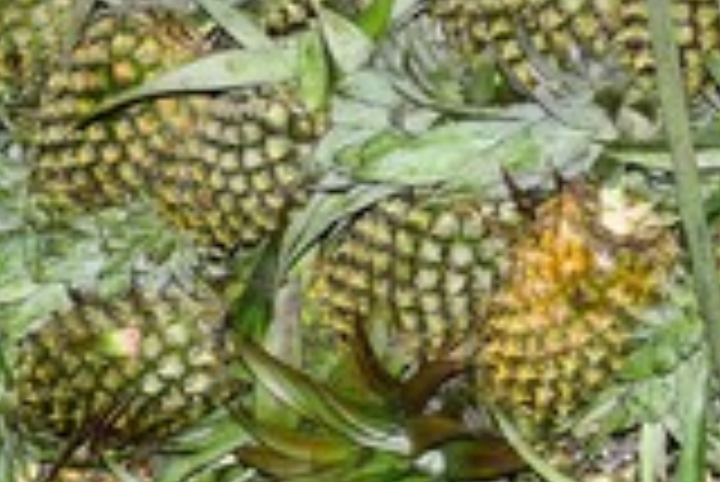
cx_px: 234
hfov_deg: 10.1
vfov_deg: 6.8
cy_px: 203
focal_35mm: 203
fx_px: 4064
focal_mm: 50
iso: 1250
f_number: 5.6
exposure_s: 1/160
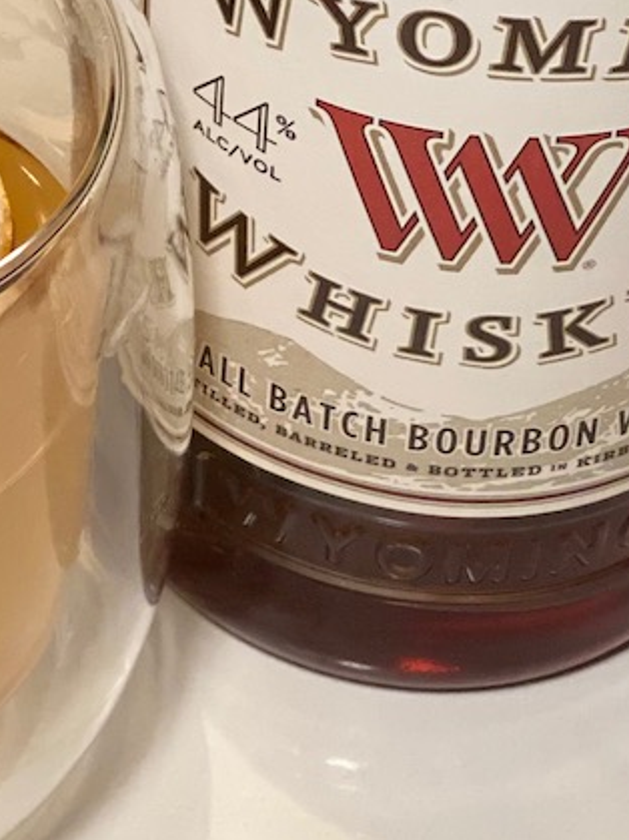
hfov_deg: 9.3
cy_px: 174
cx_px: 210
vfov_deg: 12.4
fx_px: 3854
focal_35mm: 159
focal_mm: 6
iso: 200
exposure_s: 1/40
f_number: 2
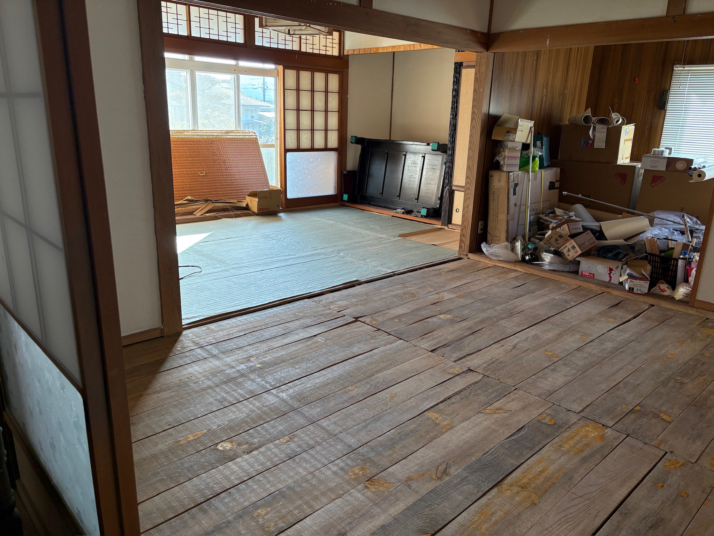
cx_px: 357
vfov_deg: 53.1
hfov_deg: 67.3
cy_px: 268
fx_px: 536
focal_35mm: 26
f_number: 1.6
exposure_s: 1/116
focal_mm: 5.96
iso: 125
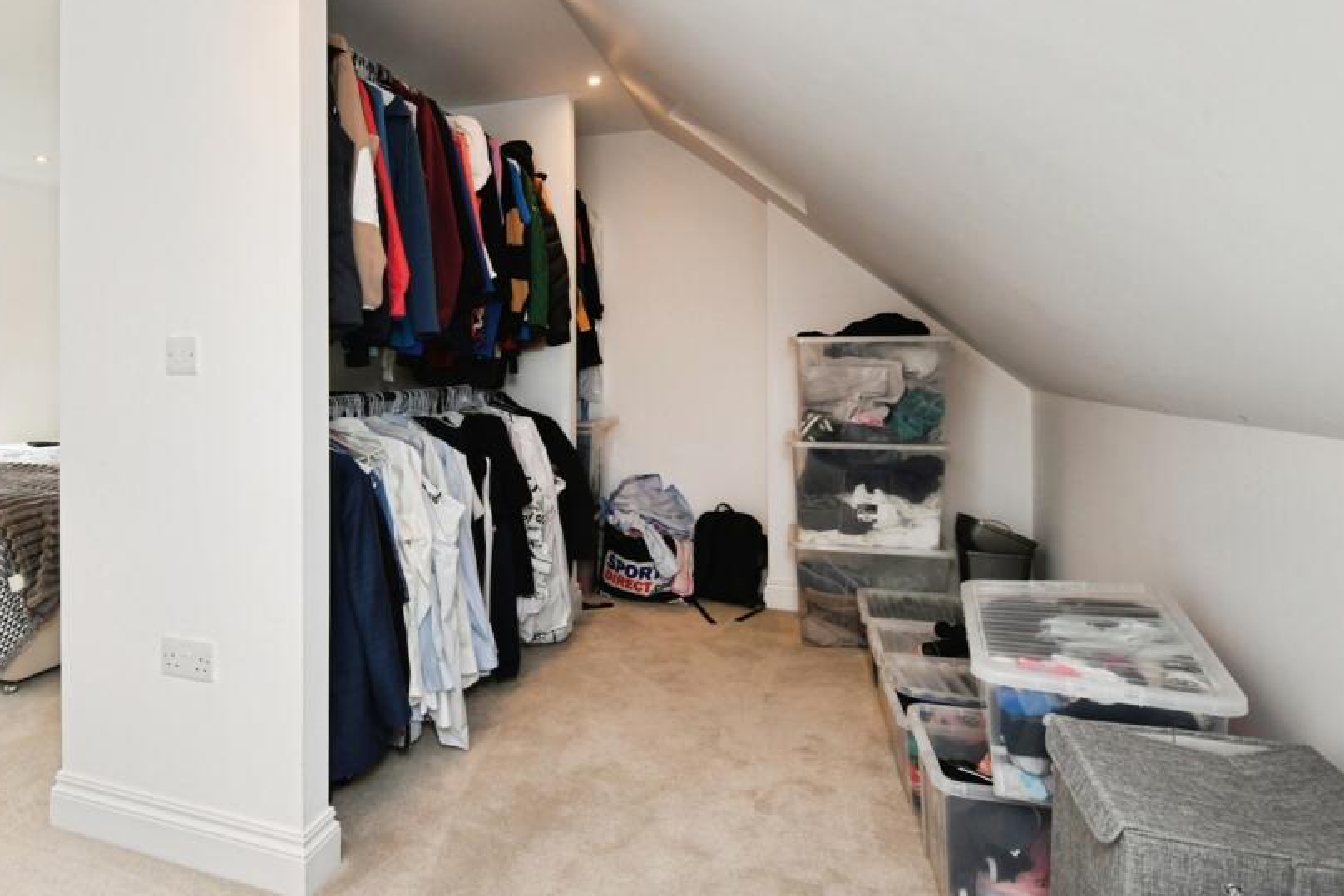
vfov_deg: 64.2
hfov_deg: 86.9
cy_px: 373
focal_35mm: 19
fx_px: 709
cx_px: 645
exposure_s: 1/60
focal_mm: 15
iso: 640
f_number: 11
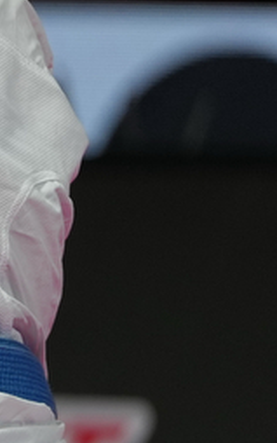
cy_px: 277
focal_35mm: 1142
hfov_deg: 1.1
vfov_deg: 1.8
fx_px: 13778
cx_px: -909
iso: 500
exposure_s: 1/1000
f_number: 2.8
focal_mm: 178
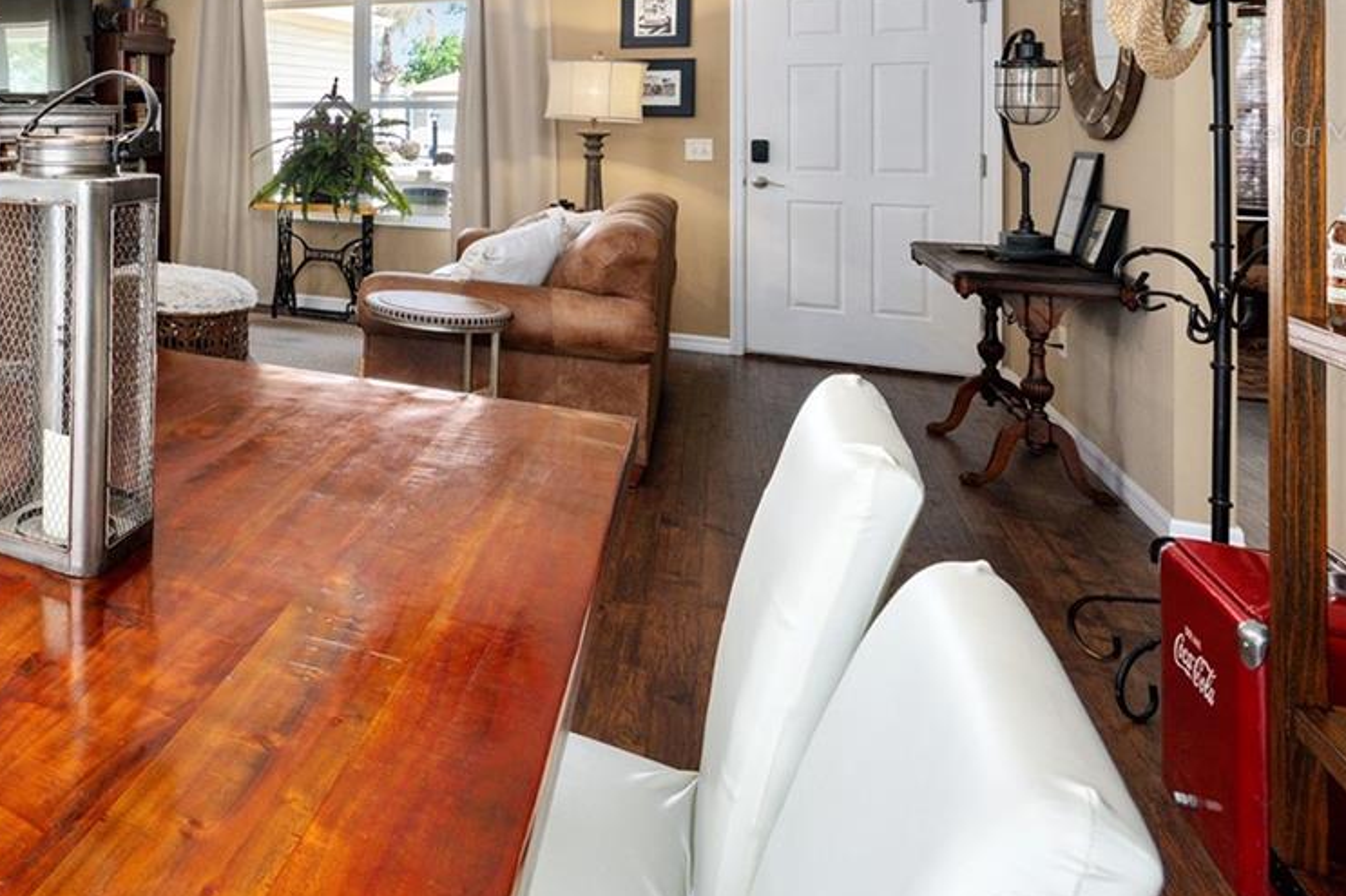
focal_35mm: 28
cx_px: -56
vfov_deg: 43.3
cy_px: 132
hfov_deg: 50.2
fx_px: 1047
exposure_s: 1/8
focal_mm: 13
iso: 200
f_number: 7.1
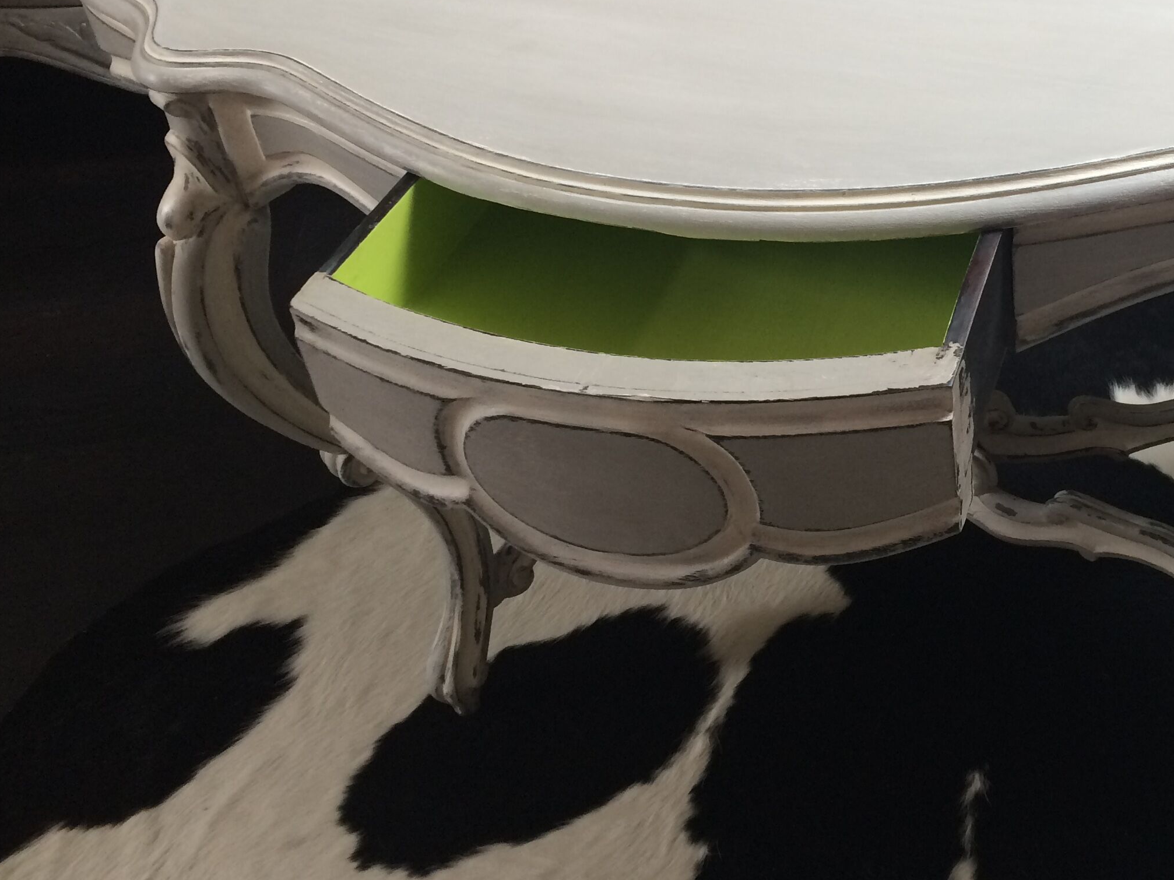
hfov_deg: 39.2
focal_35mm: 47
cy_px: 269
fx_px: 1594
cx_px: 899
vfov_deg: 30.6
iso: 80
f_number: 2.2
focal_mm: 4.15
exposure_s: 1/30
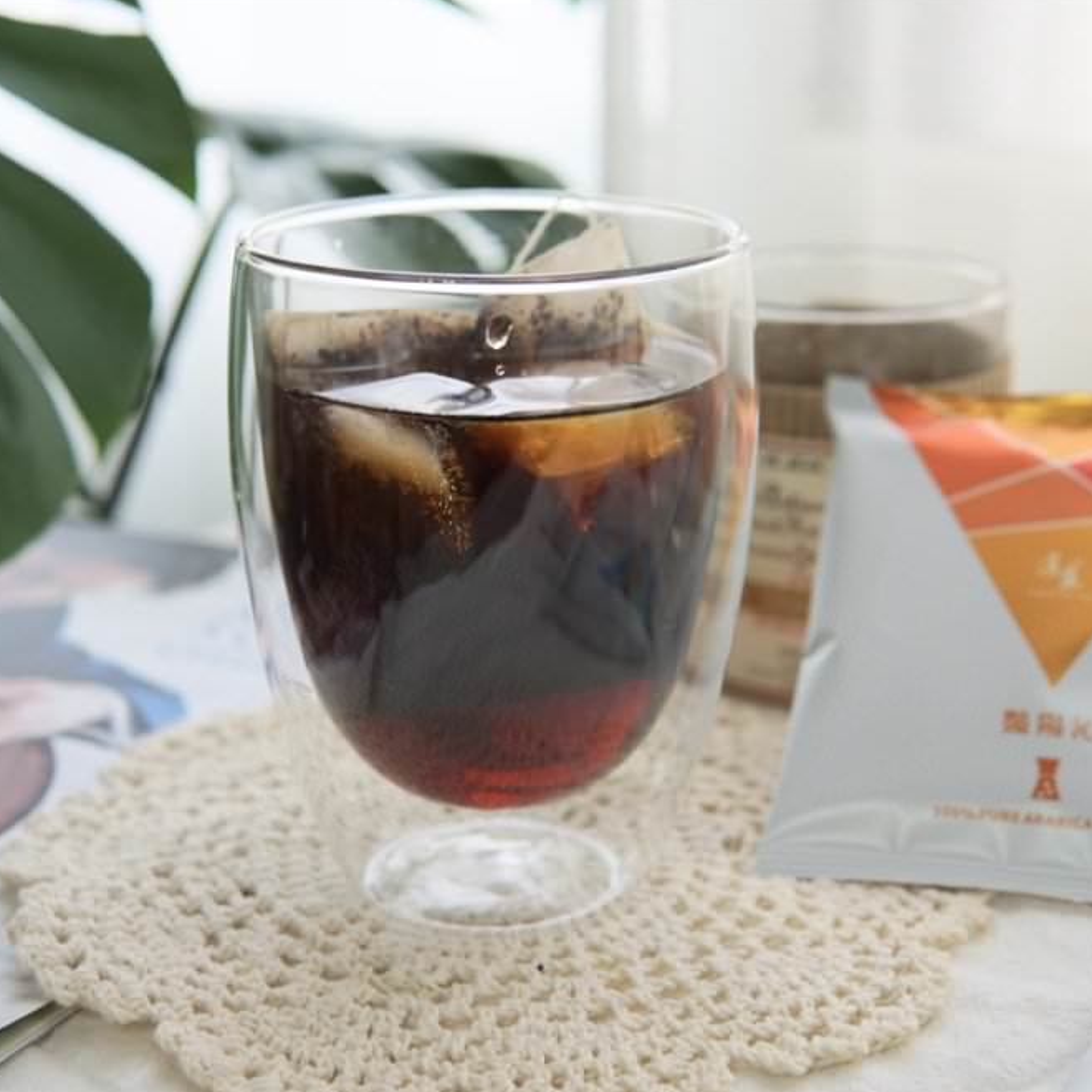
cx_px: 524
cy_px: 544
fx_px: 2070
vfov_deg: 29.6
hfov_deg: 29.5
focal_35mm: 58
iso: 160
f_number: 4
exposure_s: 1/60
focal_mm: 30
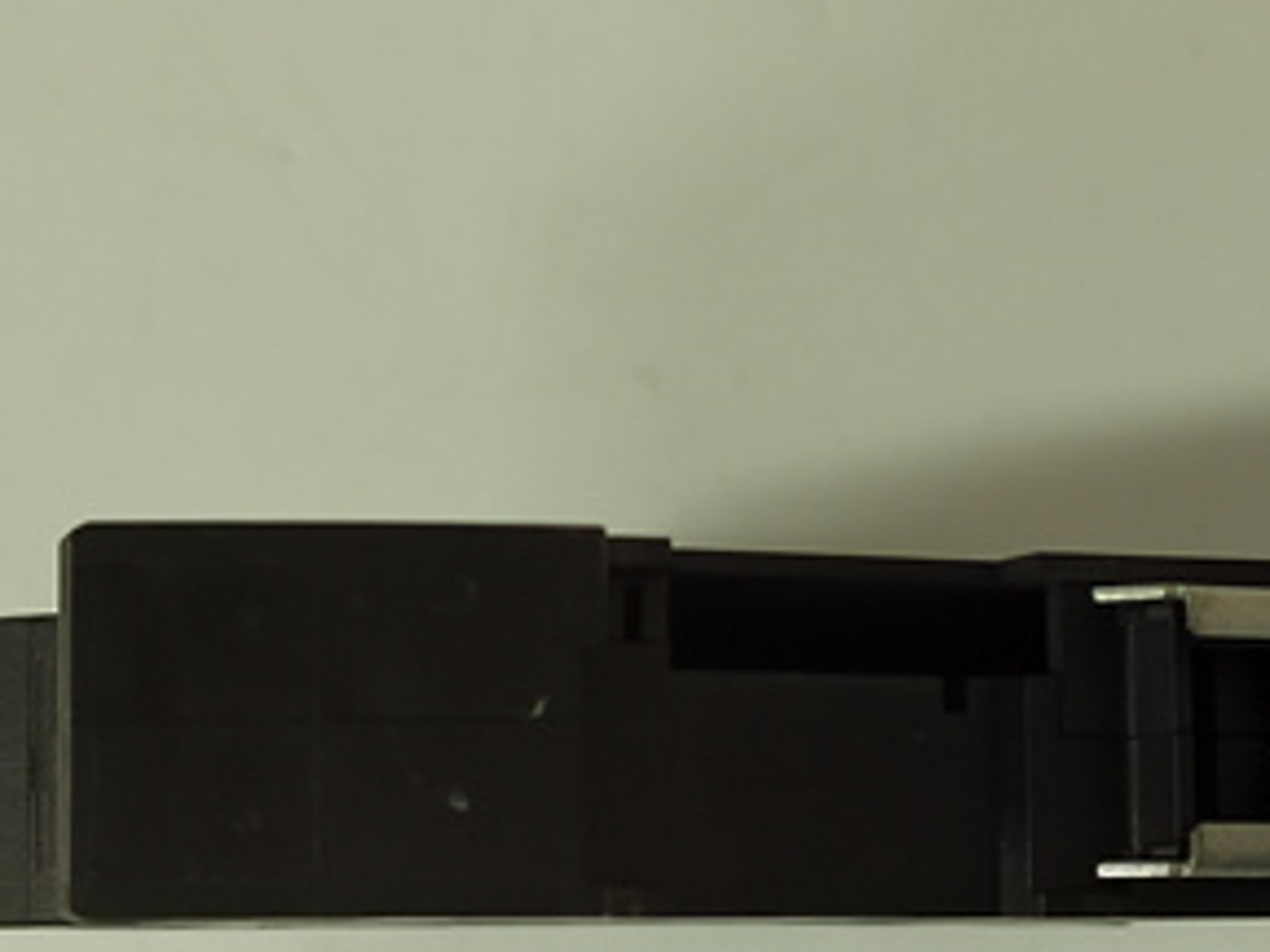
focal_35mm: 80
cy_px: 681
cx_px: 670
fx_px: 2935
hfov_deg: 24.4
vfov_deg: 18.3
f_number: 1.9
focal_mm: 5.52
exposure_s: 1/100
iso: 1694
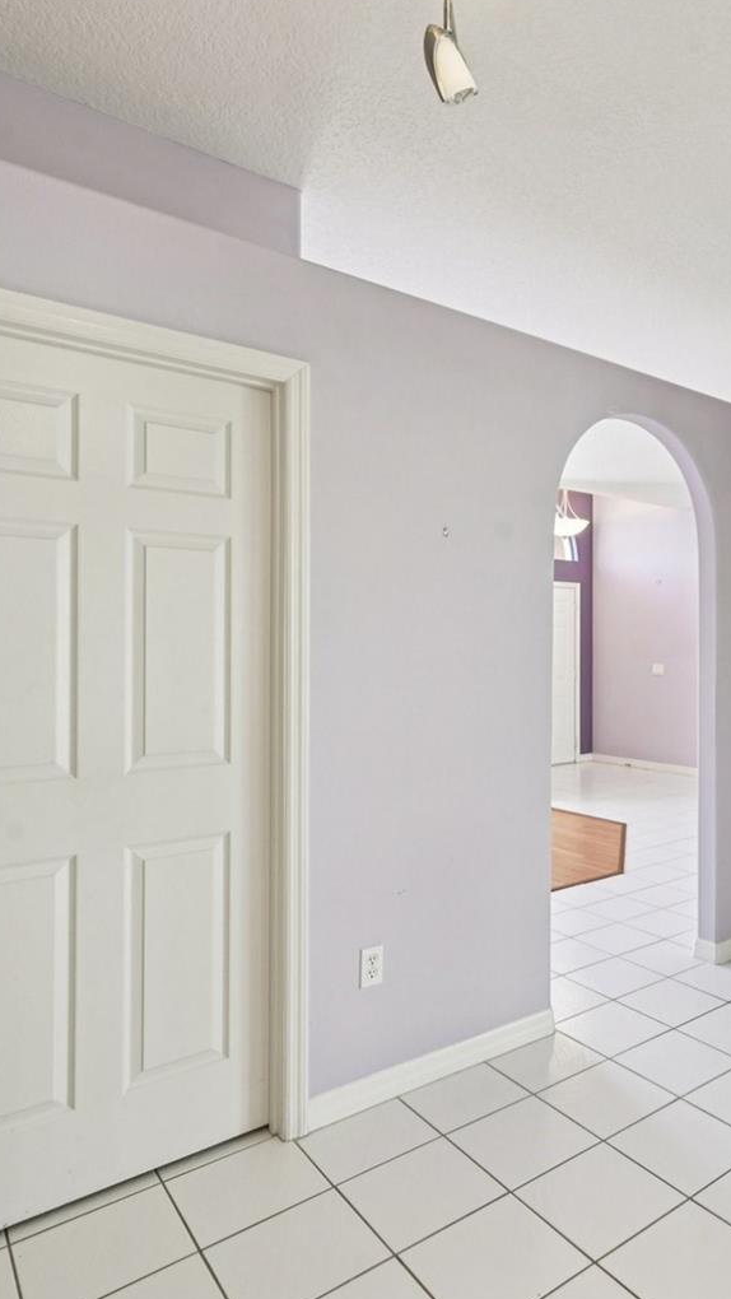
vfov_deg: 78.7
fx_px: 792
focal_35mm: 23
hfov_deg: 46.6
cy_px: 641
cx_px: 596
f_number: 8
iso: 400
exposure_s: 1/15
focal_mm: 14
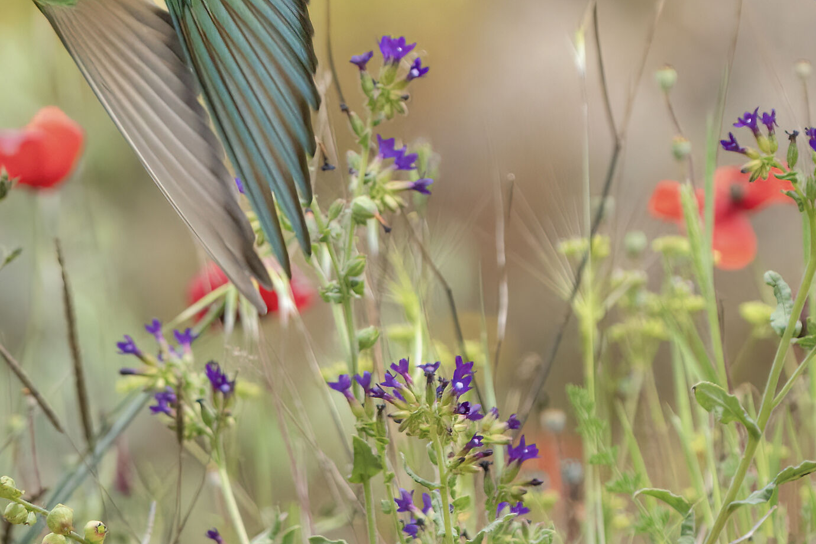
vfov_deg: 1.8
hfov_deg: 2.7
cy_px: 88
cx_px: 194
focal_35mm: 767
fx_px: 17384
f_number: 8
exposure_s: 1/3200
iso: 2500
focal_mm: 441
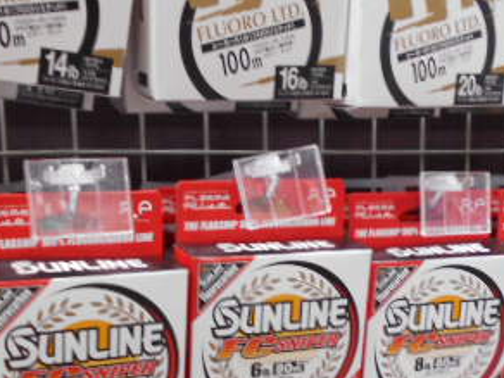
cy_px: 357
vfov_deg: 24.7
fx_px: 830
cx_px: 280
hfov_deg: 33.7
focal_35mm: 57
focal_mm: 4.6
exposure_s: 1/30
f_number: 3.2
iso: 200
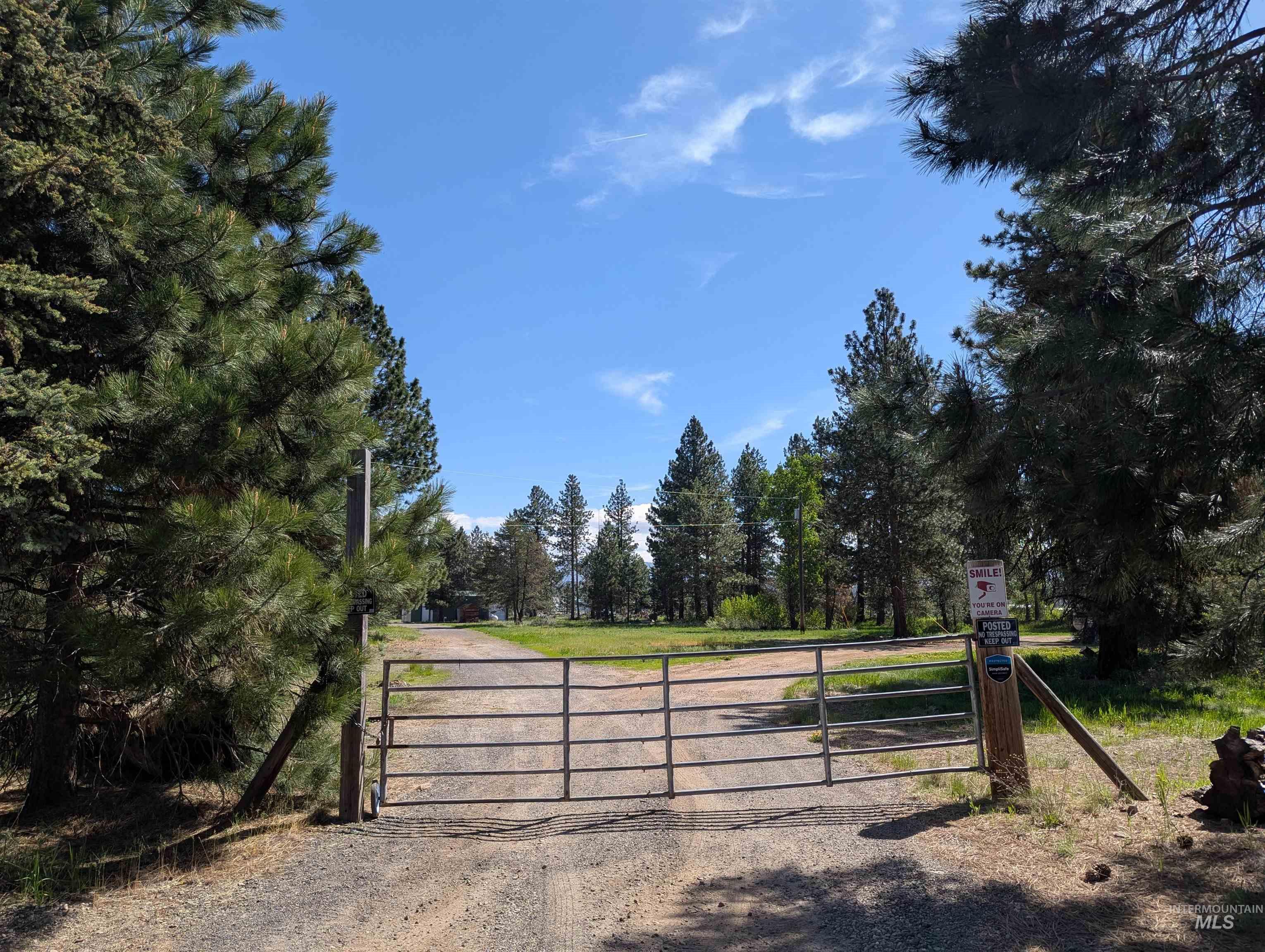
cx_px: 632
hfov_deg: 71.5
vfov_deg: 56.9
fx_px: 878
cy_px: 476
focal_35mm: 24
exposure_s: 1/1825
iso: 47
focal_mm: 6.81
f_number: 1.85
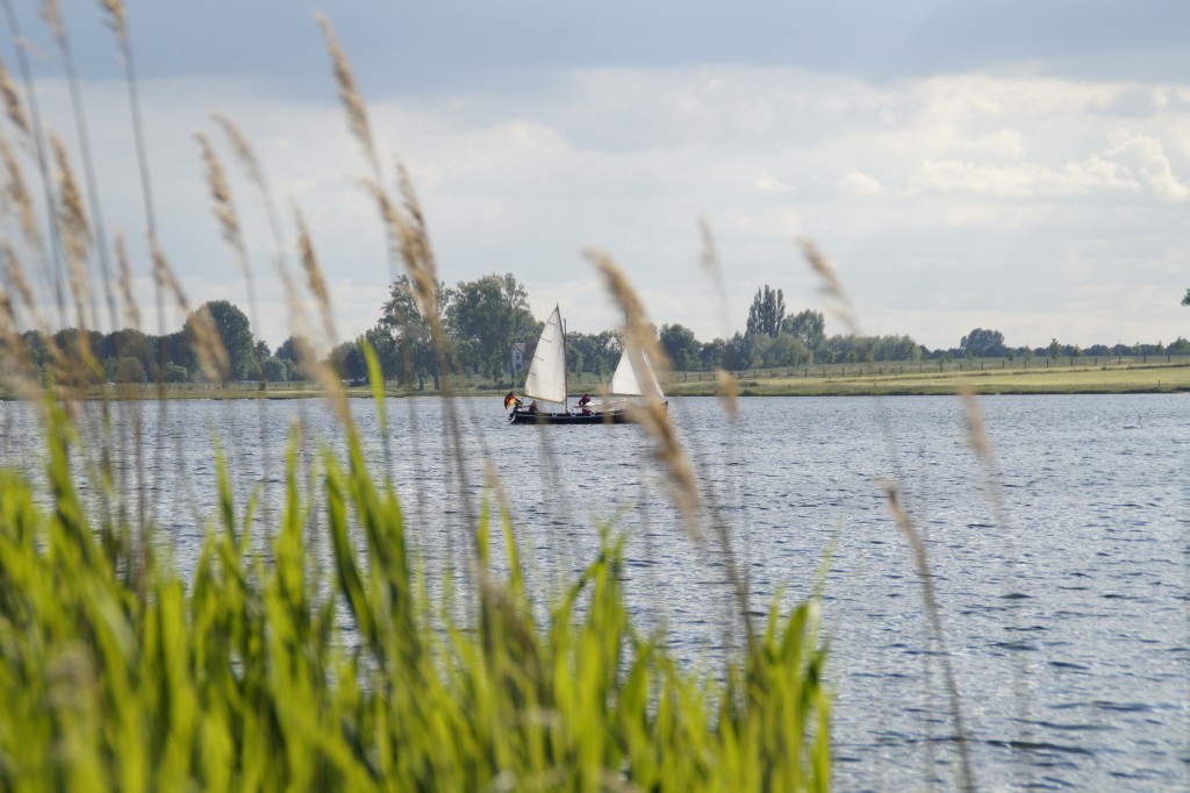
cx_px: 595
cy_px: 396
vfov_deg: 8.7
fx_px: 5204
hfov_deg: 13.0
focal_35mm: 158
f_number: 9
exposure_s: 1/320
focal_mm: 105
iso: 100
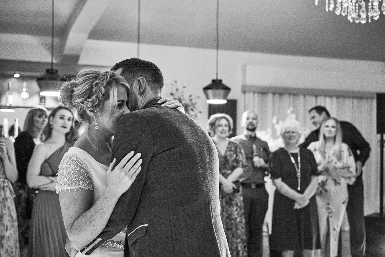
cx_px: 192
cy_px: 128
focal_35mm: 55
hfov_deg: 36.2
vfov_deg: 24.6
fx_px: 588
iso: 8000
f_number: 3.5
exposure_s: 1/160
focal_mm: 55
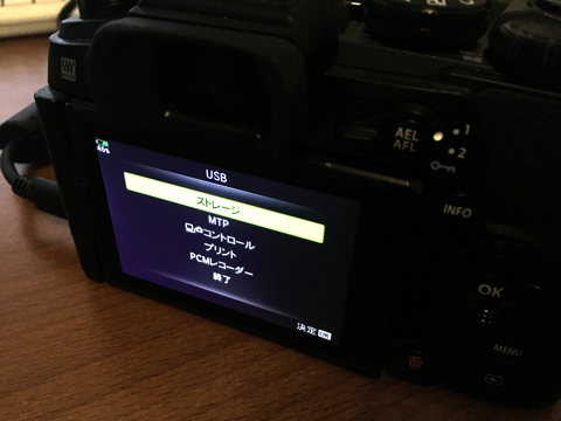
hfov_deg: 61.7
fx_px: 470
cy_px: 210
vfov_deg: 48.2
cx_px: 280
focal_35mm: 29
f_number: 2.2
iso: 200
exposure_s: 1/30
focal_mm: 4.15
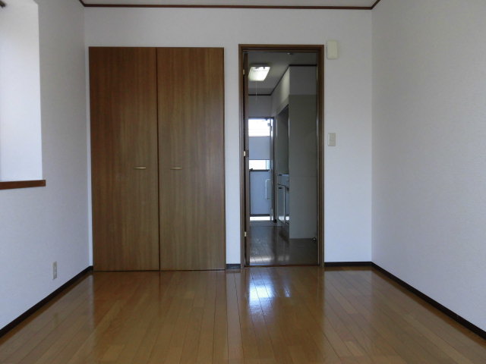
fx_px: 393
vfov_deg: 49.7
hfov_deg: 63.4
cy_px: 182
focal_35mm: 28
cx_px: 243
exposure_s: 1/60
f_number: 3.3
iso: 100
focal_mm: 4.98
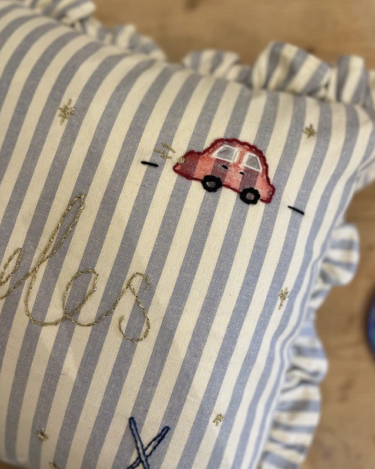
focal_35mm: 28
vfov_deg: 62.2
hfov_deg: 51.5
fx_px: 389
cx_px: 189
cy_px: 231
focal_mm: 4.2
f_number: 1.6
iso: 100
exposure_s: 1/50
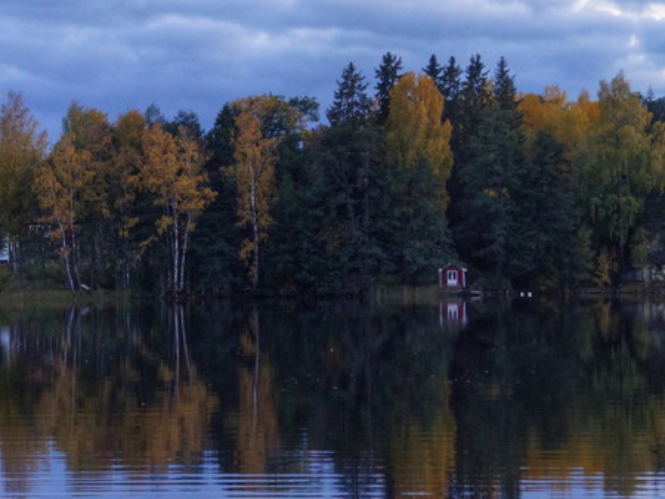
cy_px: 221
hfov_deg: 16.0
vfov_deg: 12.1
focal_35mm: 123
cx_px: 204
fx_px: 2364
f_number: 5
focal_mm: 40
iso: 500
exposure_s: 1/80
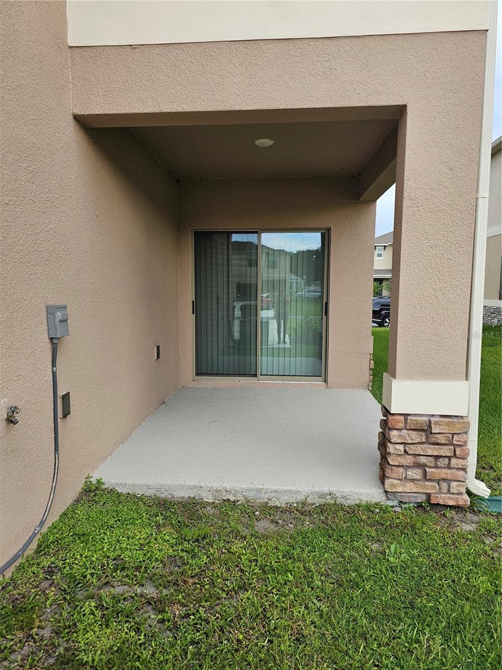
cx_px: 251
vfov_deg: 73.9
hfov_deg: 58.9
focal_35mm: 23
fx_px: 445
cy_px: 335
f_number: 1.7
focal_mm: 6.3
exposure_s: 1/218
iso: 20
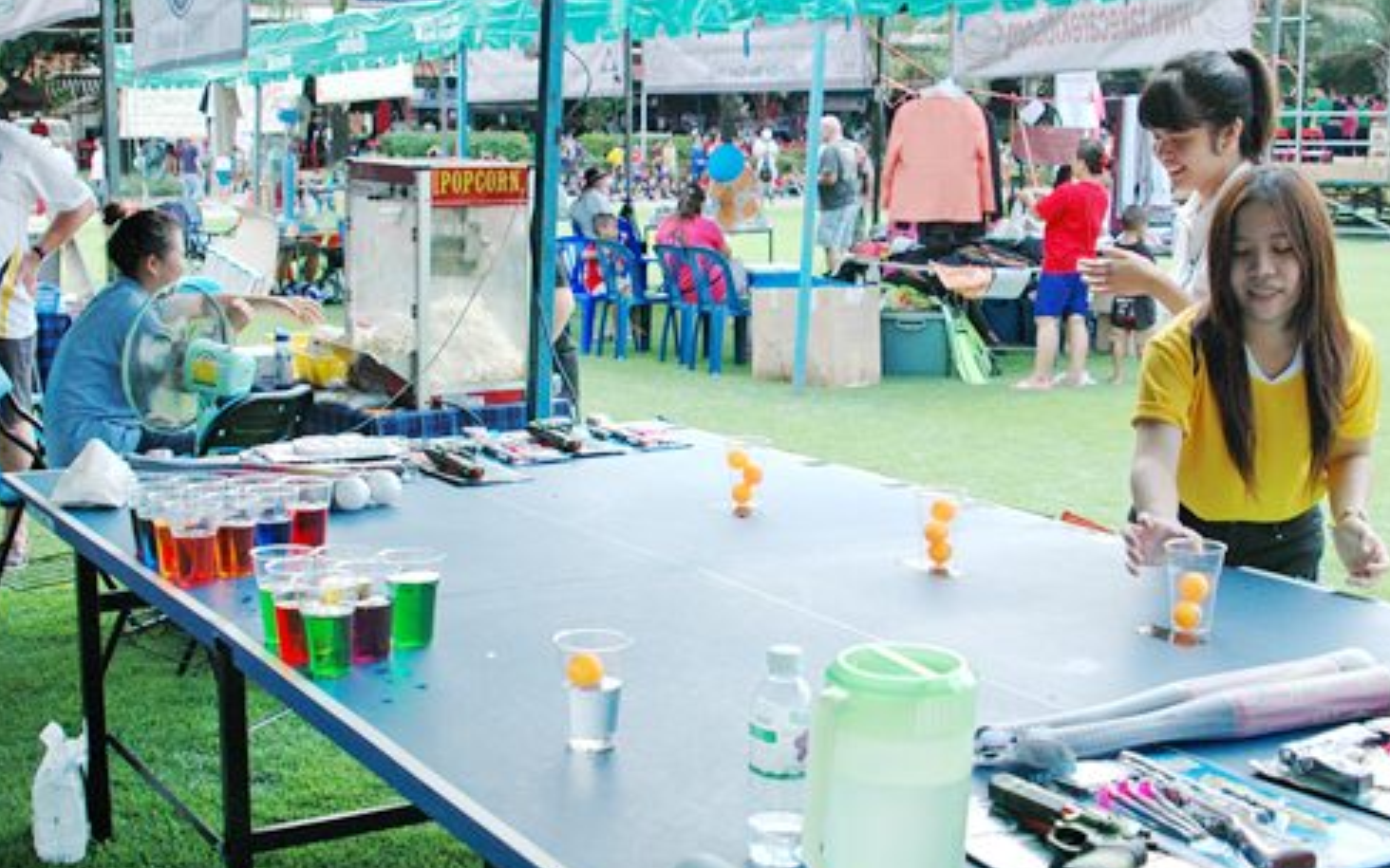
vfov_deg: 26.9
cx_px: 704
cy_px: 424
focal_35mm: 48
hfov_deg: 41.8
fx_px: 1818
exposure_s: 1/320
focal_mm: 28
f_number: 5
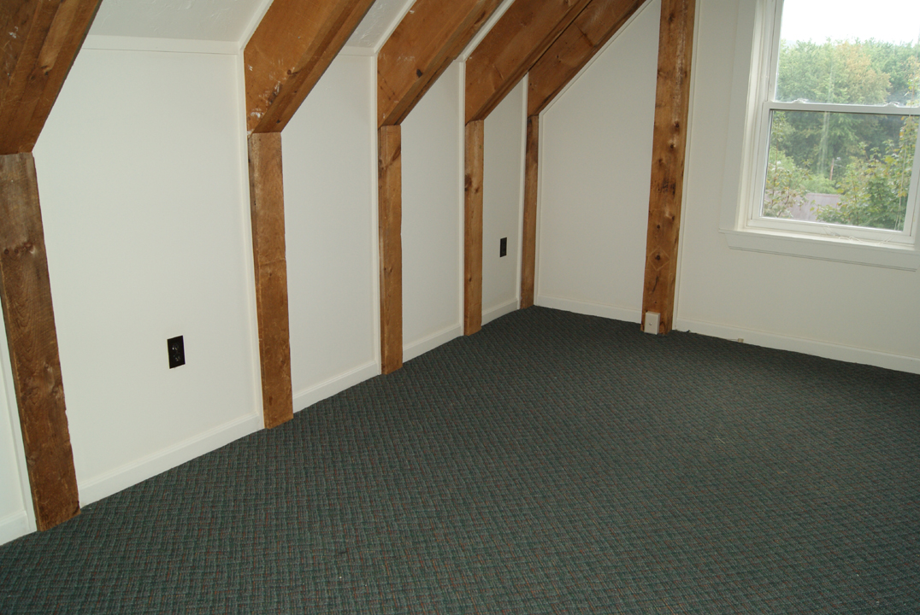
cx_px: 460
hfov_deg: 61.9
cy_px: 308
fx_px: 767
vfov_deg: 43.7
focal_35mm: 30
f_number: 5.6
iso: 400
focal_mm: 20
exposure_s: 1/60
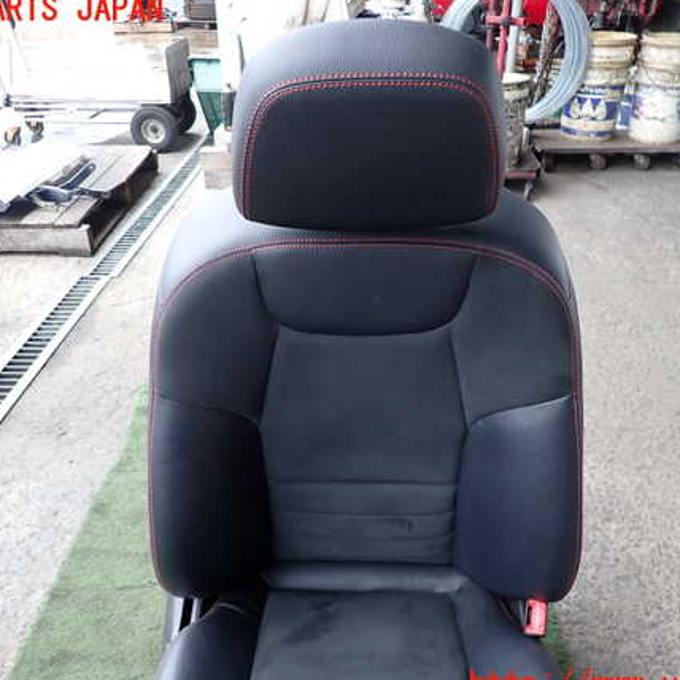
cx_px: 351
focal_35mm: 31
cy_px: 348
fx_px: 689
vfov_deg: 52.5
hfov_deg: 52.5
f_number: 2
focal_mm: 4.5
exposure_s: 1/100
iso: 100
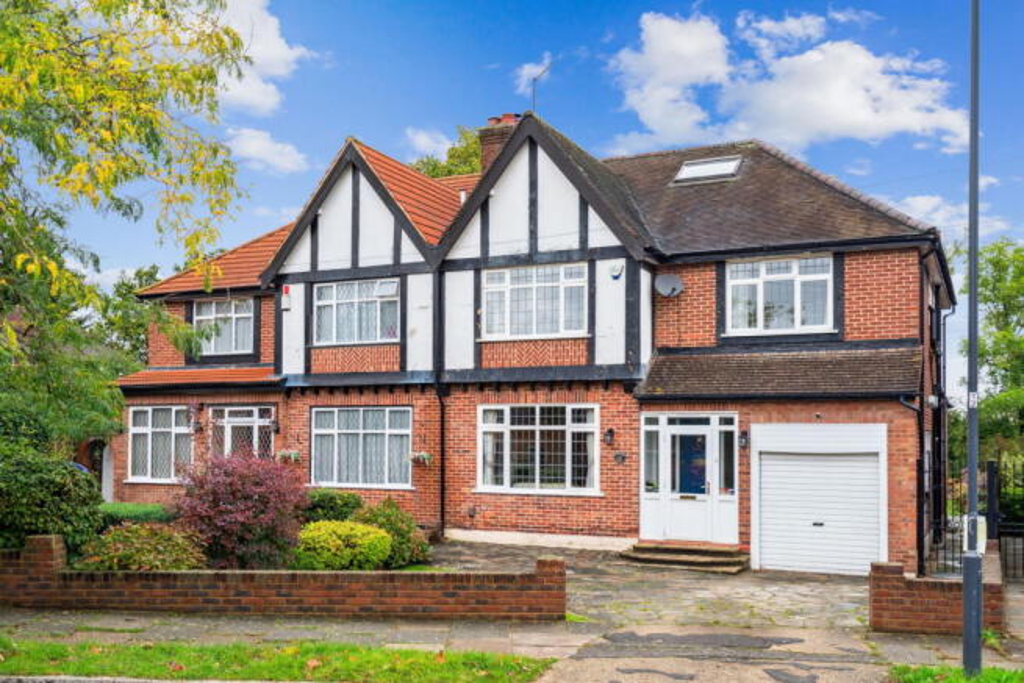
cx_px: 512
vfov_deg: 37.9
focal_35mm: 35
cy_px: 342
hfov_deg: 54.4
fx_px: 996
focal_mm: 35
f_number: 4
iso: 640
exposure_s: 1/320
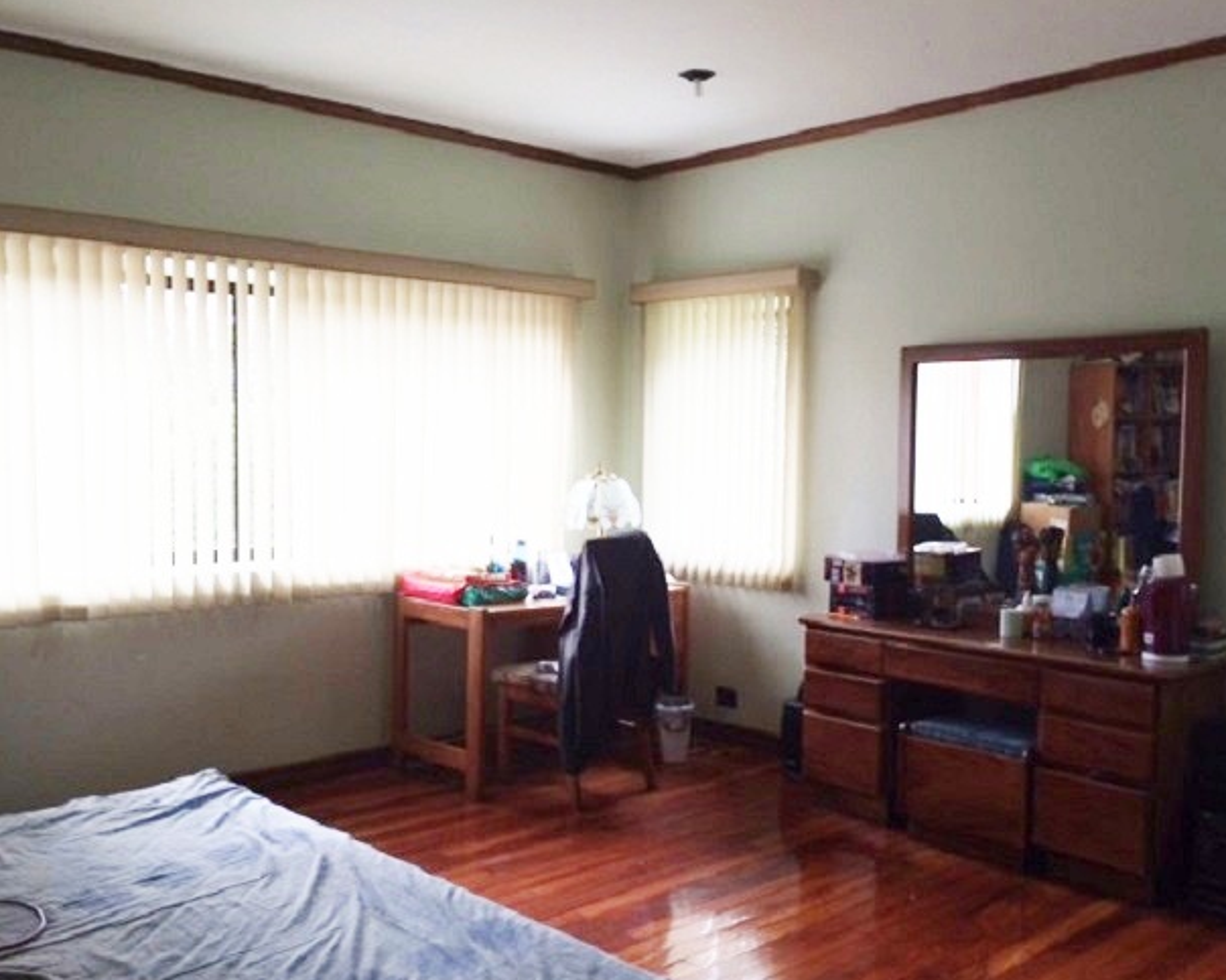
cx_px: 648
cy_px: 523
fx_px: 1197
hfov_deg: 54.2
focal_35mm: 33
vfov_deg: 44.5
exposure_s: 1/120
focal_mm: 4.15
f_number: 2.2
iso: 64
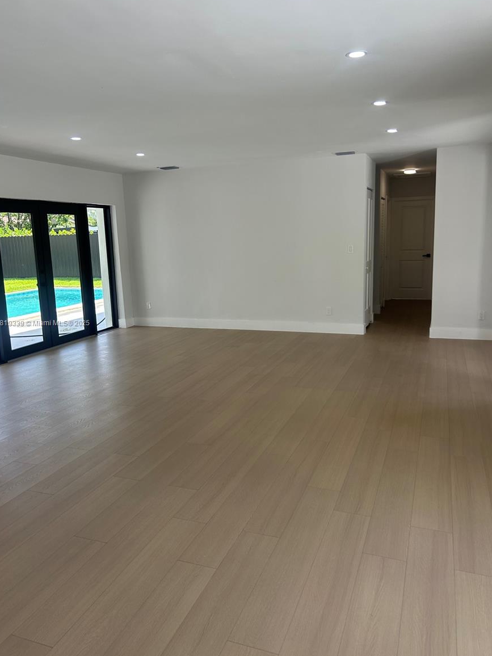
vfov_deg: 65.3
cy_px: 323
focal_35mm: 27
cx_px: 241
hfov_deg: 51.4
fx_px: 512
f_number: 1.5
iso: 50
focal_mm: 5.7
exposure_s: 1/271
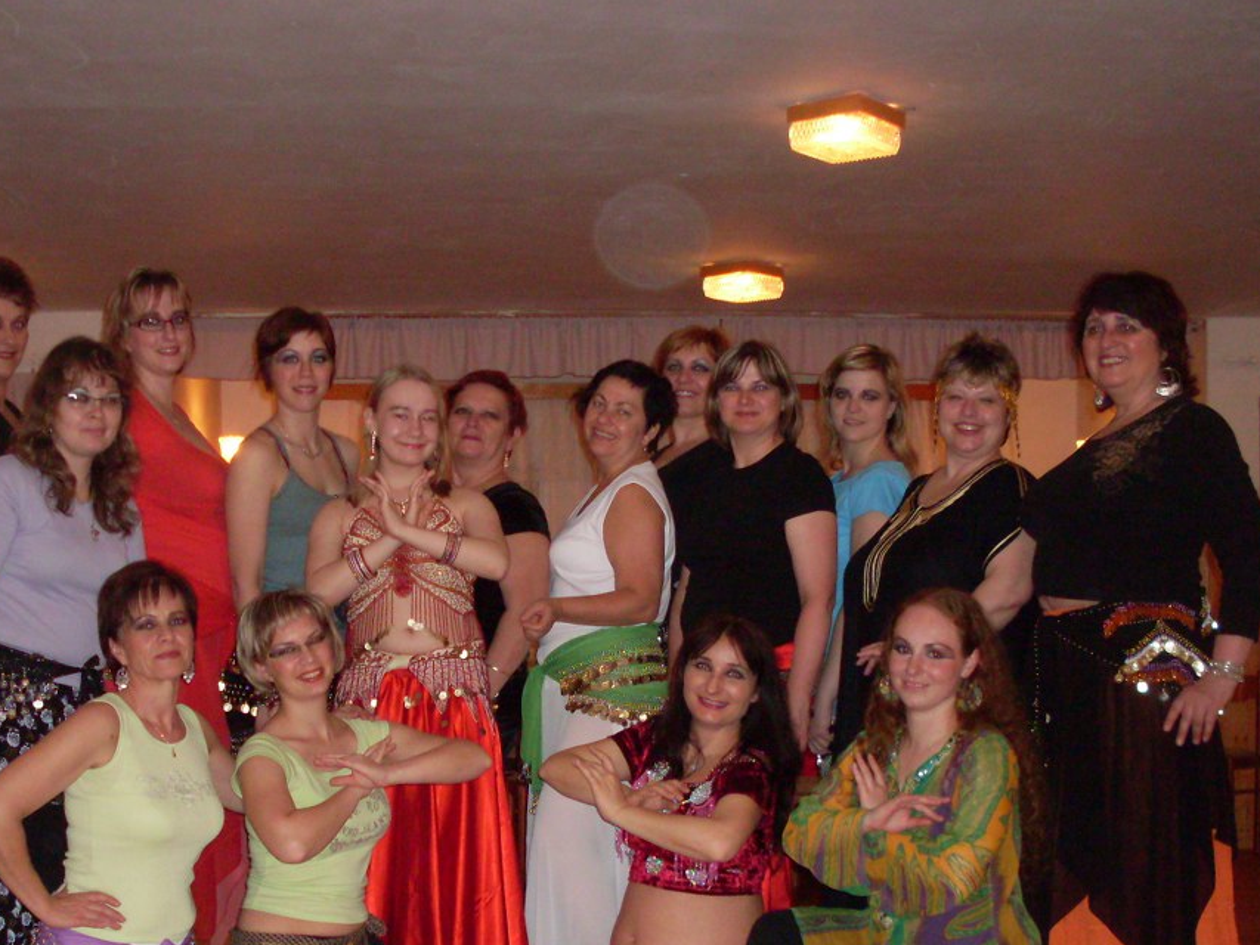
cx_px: 573
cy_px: 673
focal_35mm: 57
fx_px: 2075
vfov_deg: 25.4
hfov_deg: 33.8
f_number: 2.8
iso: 240
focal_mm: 6.3
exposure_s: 1/45
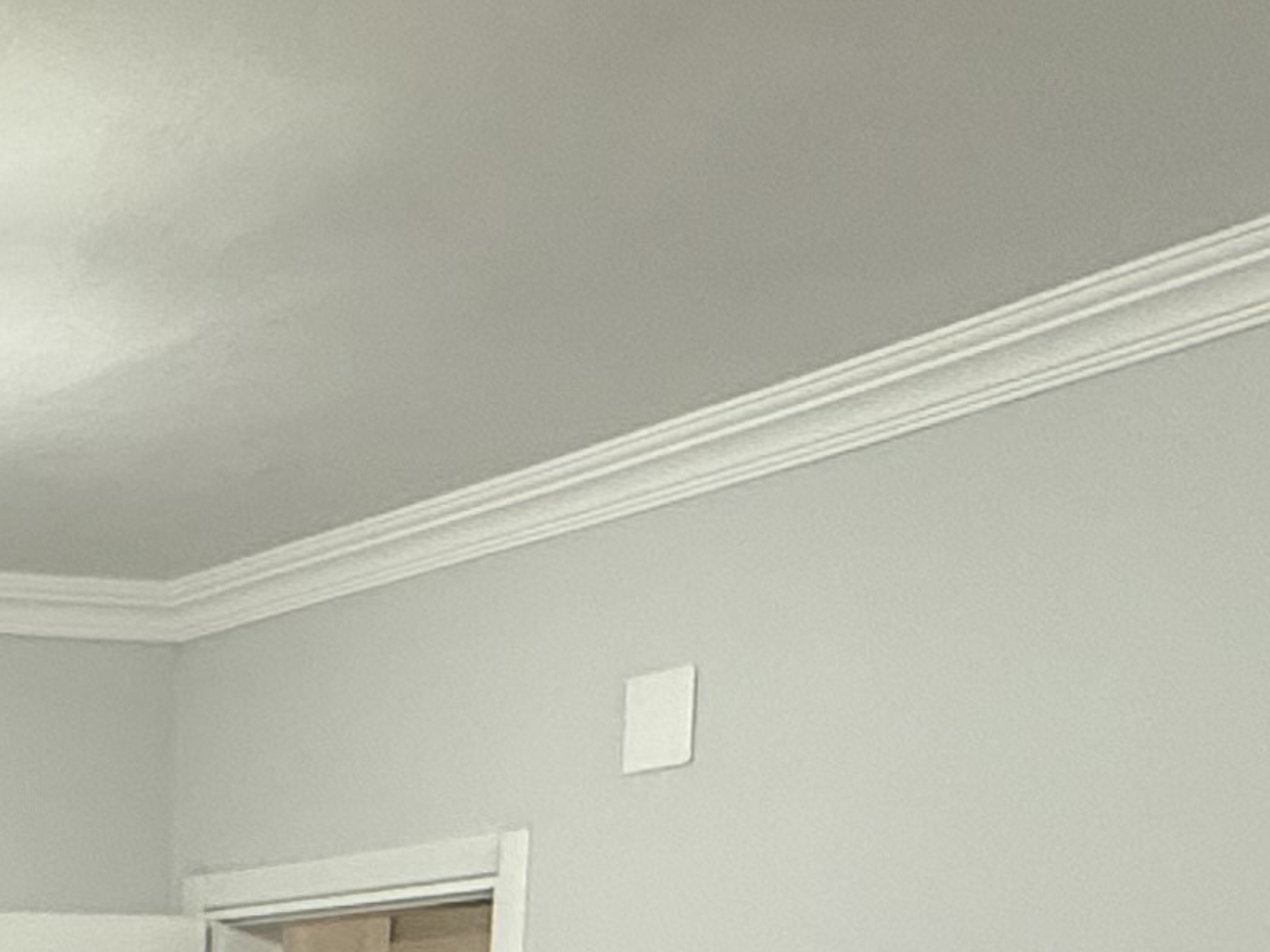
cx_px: -363
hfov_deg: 24.2
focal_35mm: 71
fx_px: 2604
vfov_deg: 18.1
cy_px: 1490
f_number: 2.2
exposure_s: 1/100
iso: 320
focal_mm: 2.22
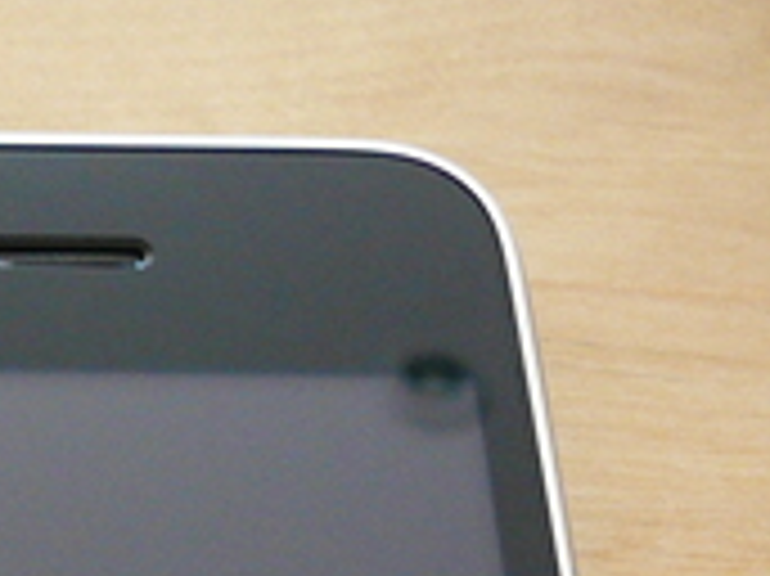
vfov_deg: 10.6
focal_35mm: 131
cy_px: 1066
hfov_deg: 14.1
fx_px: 2912
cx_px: -405
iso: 200
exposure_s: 1/30
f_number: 2.8
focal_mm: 5.2
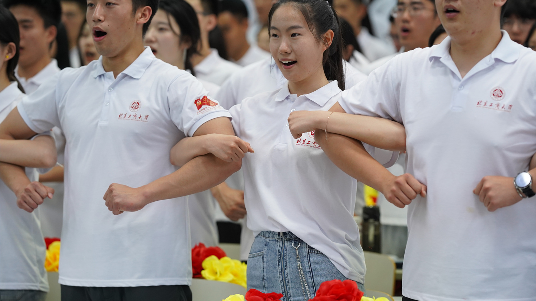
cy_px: 122
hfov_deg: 15.1
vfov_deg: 8.5
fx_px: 2018
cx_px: 268
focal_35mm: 142
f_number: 2.8
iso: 2000
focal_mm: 135
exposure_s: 1/320
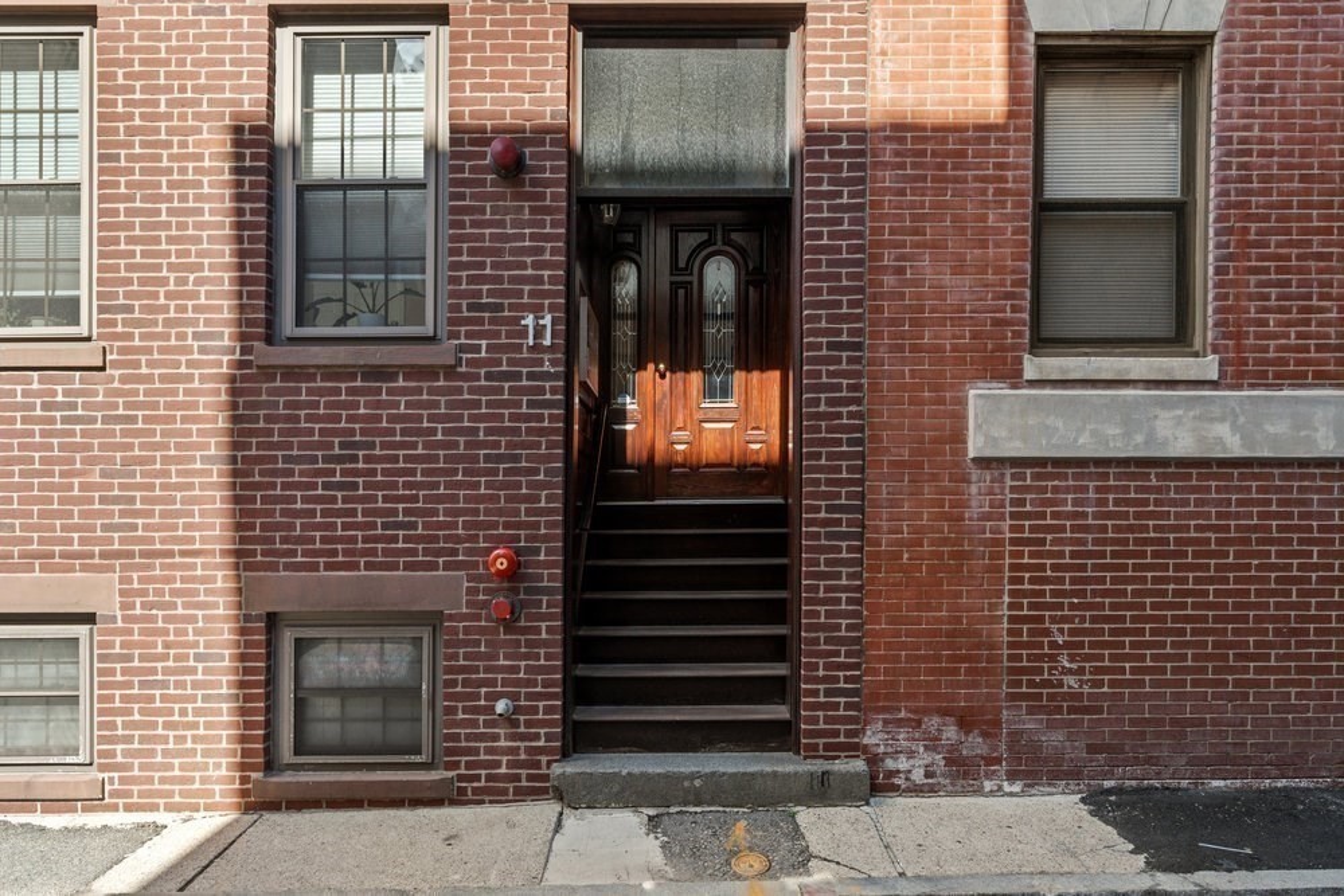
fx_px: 784
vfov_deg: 59.5
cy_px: 448
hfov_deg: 81.2
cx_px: 672
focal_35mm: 21
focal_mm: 21
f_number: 8
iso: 200
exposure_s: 1/80
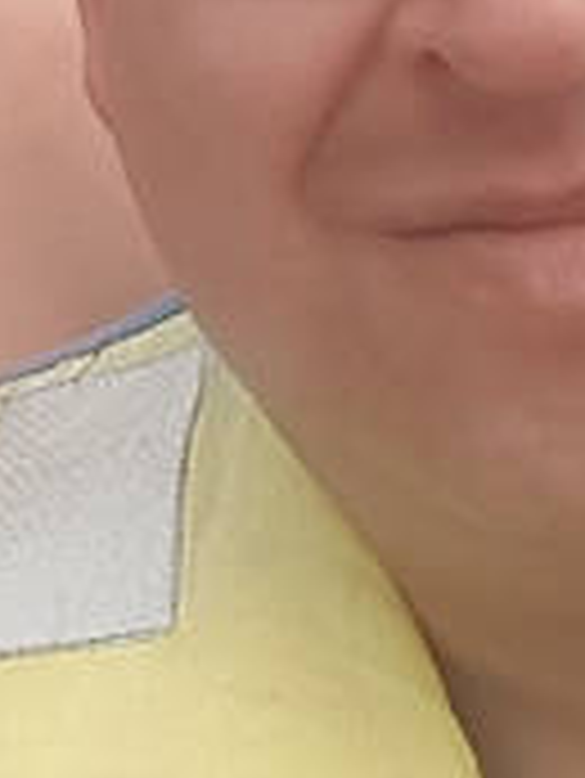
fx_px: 2791
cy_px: -513
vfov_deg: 14.4
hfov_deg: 11.8
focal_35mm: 124
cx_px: -90
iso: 50
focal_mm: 2.1
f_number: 1.7
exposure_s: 1/1992
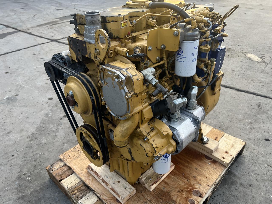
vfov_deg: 53.1
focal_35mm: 26
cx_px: 136
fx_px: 204
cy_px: 102
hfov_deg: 67.3
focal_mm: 5.7
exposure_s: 1/121
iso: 64
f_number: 1.5
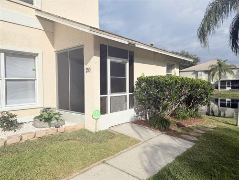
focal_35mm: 24
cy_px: 90
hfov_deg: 71.6
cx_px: 120
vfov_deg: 56.8
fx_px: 166
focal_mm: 6.76
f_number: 1.78
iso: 80
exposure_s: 1/11905
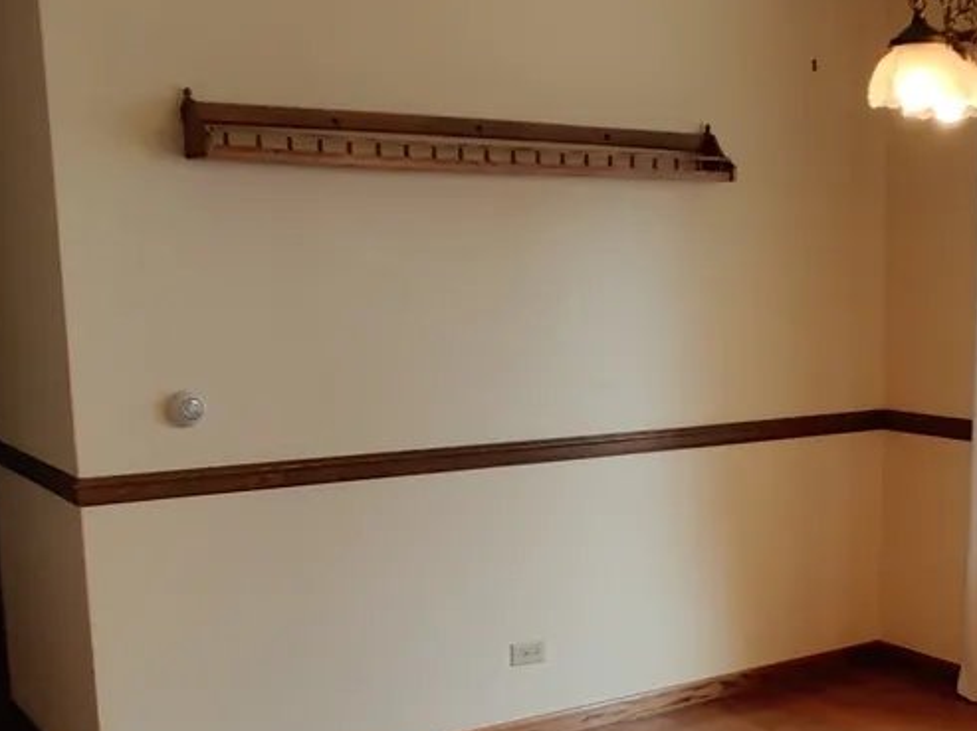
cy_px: 555
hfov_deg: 46.5
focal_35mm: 38
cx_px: 779
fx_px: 1072
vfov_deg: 36.7
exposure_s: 1/100
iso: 160
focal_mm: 2.25
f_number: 2.2
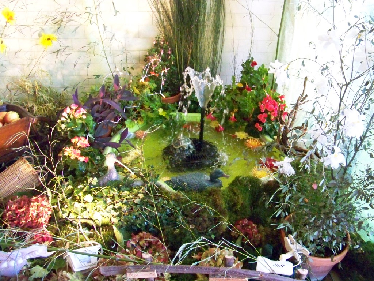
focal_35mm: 33
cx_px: 187
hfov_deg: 55.4
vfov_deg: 42.9
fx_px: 357
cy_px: 140
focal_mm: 5.85
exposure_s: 1/100
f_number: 2.8
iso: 1600
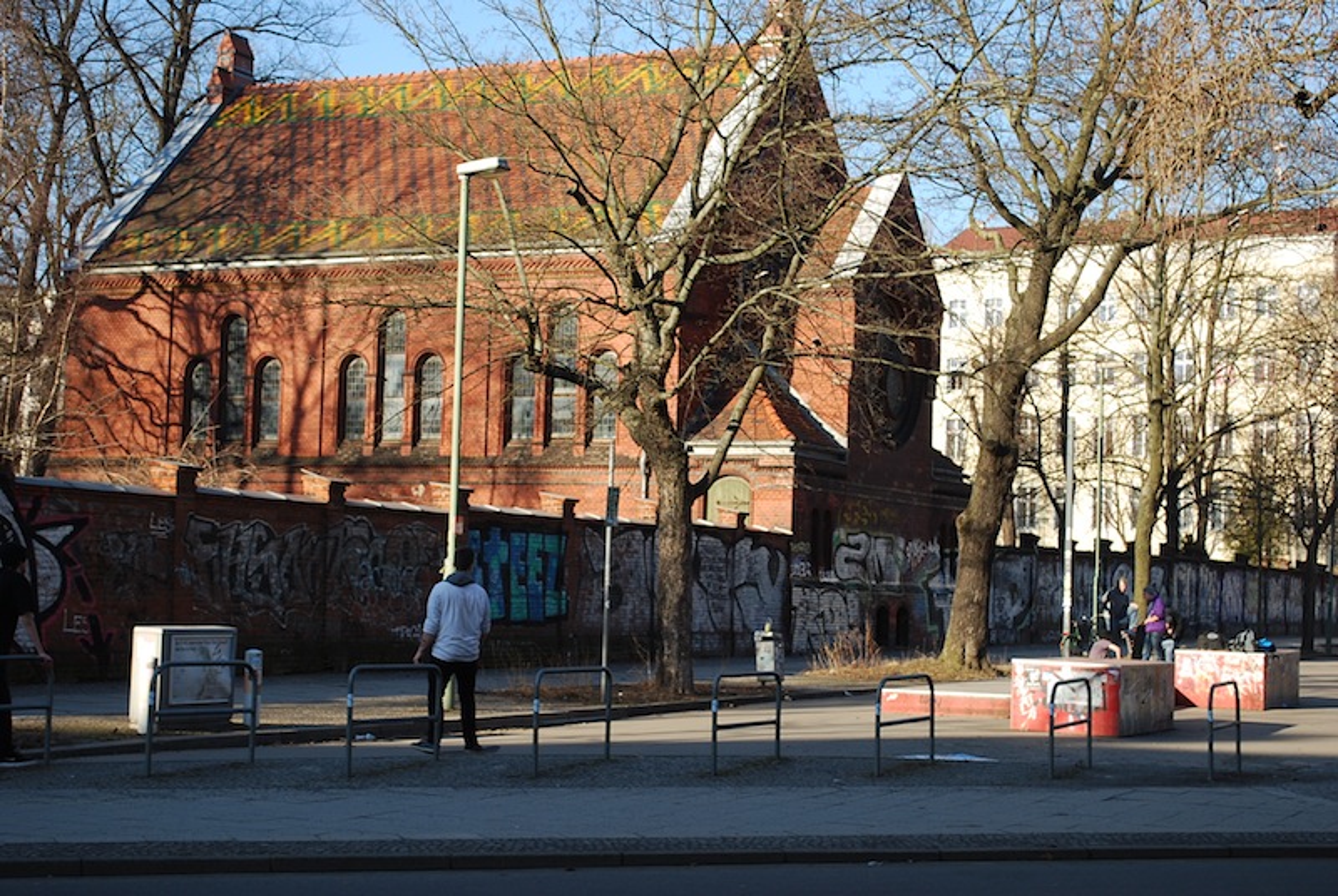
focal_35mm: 60
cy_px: 448
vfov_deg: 22.7
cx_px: 669
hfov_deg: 33.4
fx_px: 2233
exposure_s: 1/160
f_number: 6.3
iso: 100
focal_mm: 40
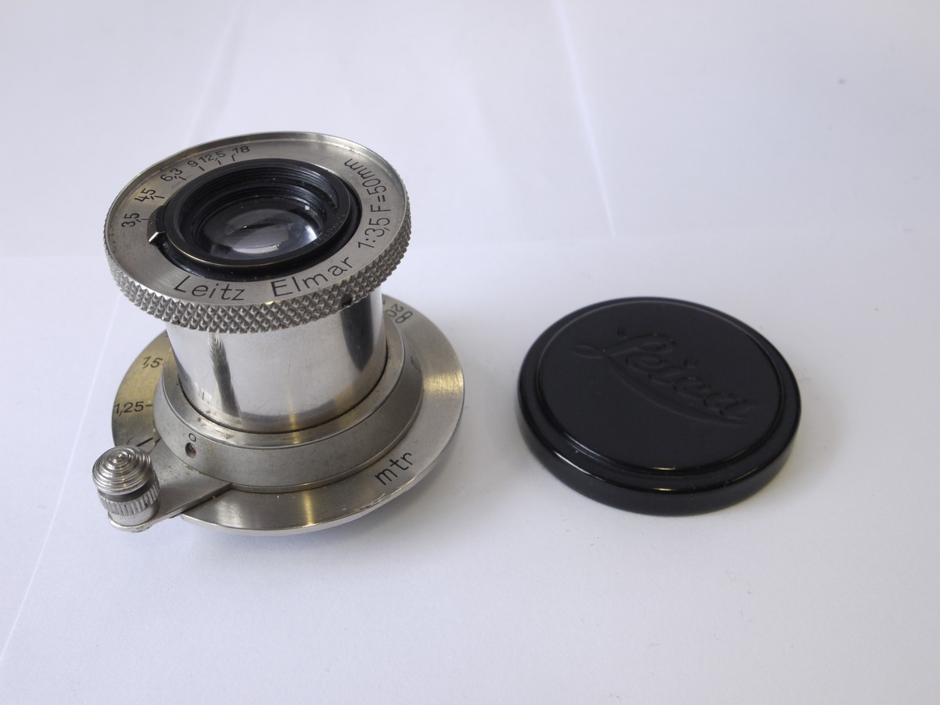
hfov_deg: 41.2
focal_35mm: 46
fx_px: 1249
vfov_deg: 31.5
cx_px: 470
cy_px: 352
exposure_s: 1/20
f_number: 11
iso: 400
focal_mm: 23
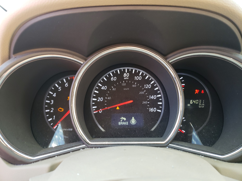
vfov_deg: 53.1
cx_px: 121
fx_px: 182
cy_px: 90
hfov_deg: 67.3
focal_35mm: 26
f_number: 1.5
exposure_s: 1/60.2
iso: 65
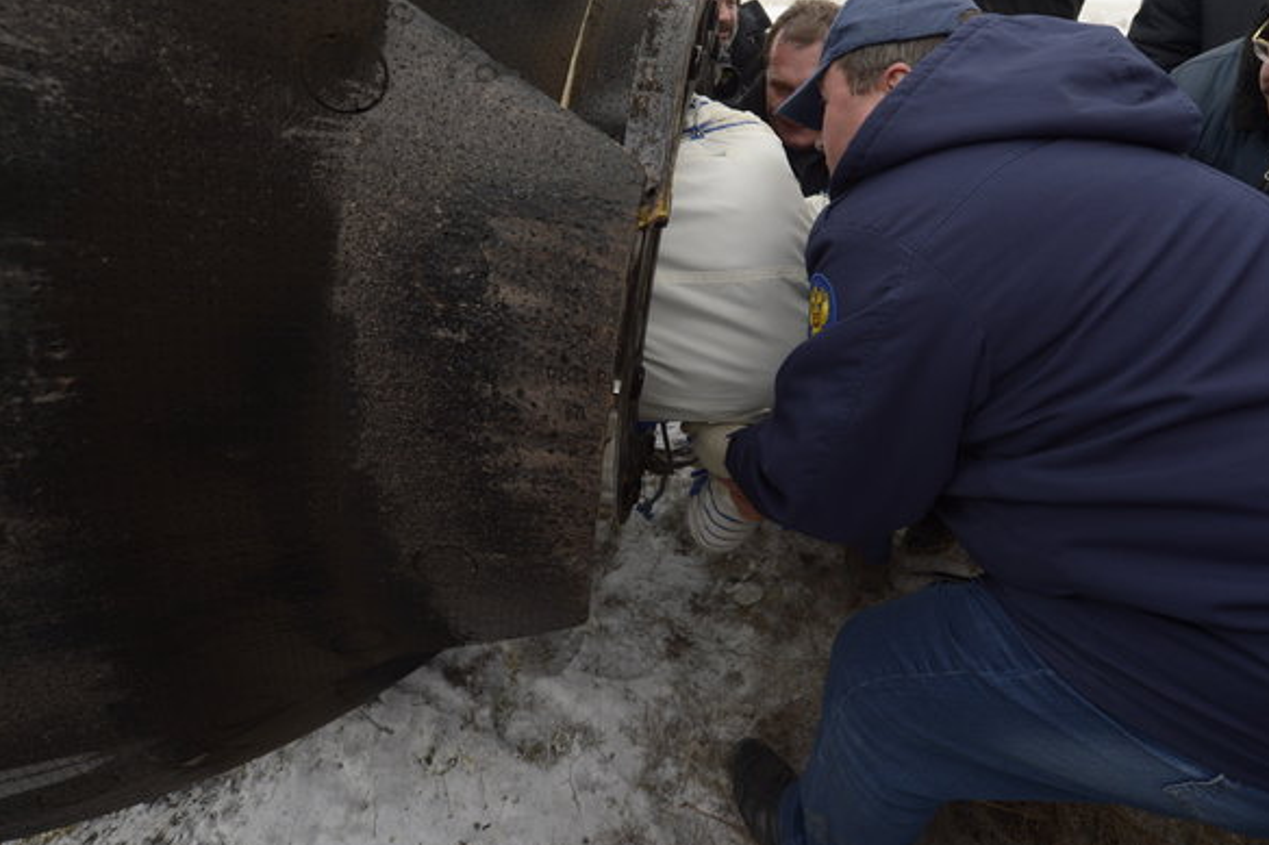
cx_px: 707
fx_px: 634
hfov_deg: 89.6
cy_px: 326
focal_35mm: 18
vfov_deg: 66.5
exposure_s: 1/800
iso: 640
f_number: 5.6
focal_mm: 14
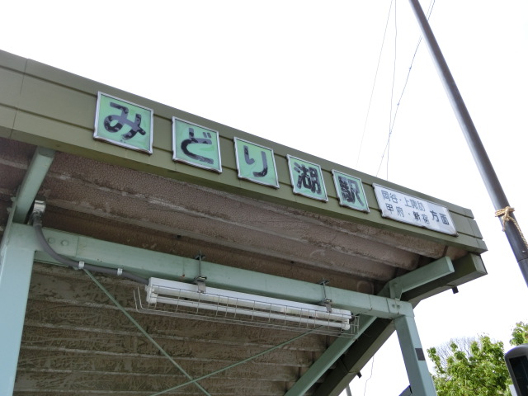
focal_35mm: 29
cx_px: 264
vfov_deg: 48.2
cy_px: 198
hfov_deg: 61.7
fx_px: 442
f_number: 3.7
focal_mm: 5.2
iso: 80
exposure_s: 1/400
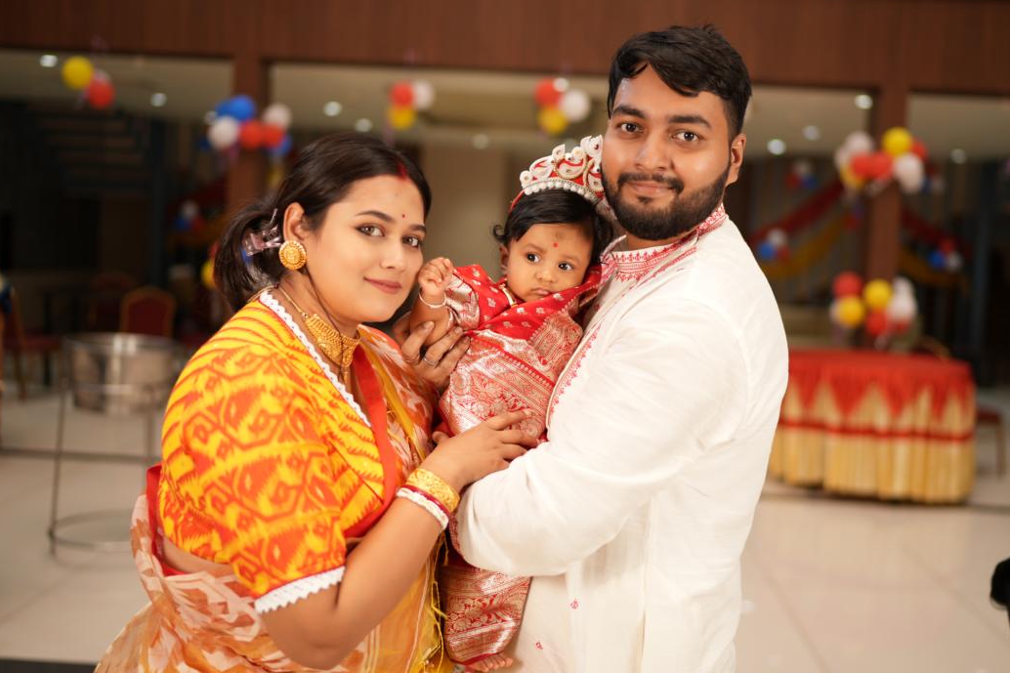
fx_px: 1094
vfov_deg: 34.2
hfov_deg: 49.5
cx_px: 543
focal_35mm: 39
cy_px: 314
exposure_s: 1/125
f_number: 1.6
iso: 125
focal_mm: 35
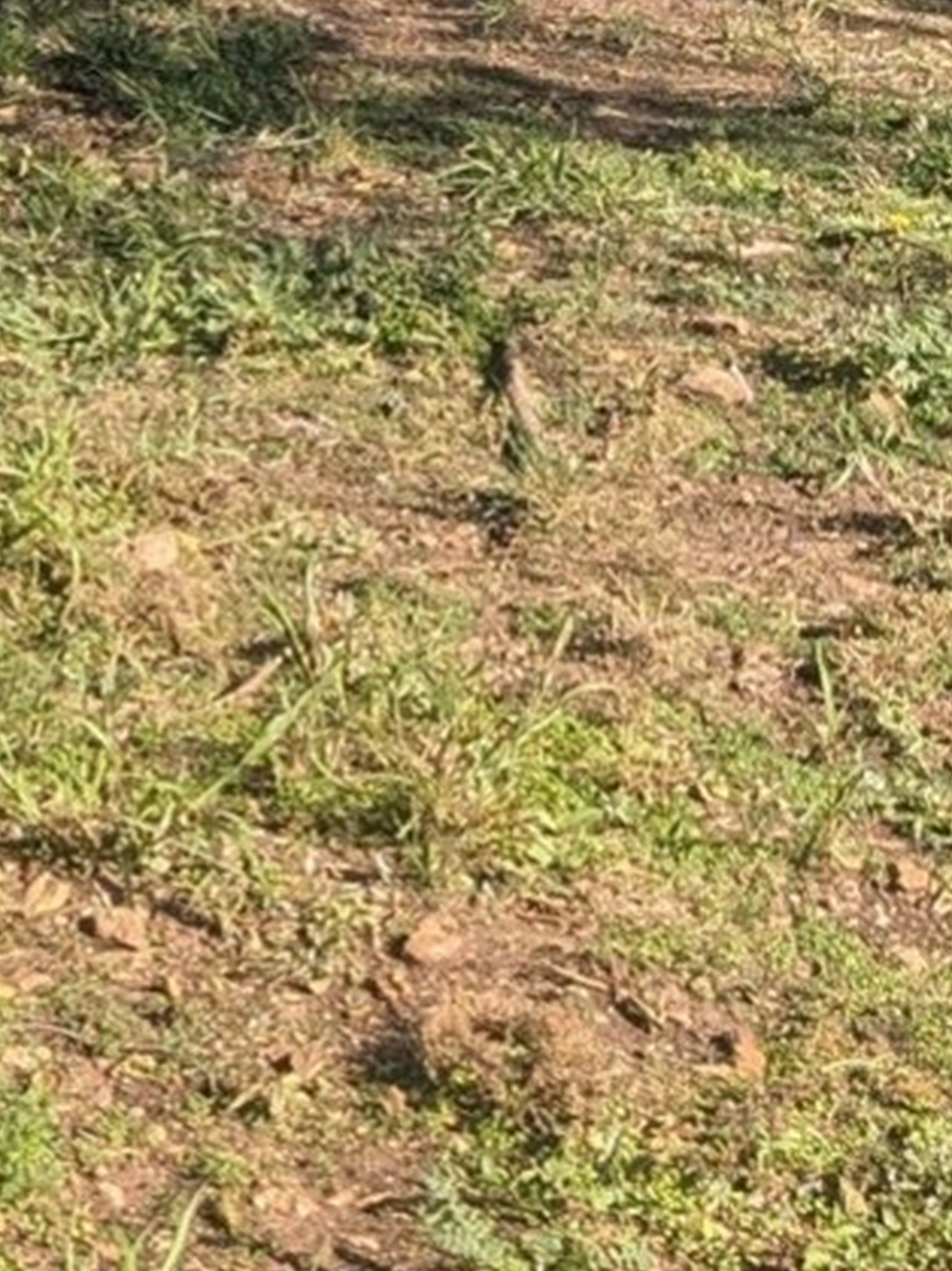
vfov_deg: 15.7
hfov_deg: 12.6
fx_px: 4292
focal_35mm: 117
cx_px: 185
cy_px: -549
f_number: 1.68
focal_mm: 6.9
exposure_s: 1/1031
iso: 21
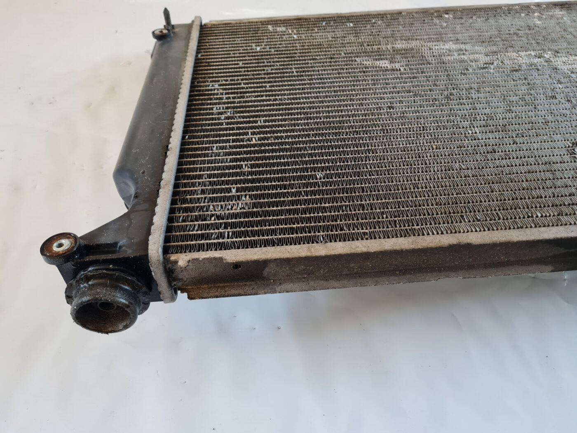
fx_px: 433
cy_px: 216
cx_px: 288
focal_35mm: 26
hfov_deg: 67.3
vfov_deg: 53.1
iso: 320
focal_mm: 5.4
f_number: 1.8
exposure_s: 1/50
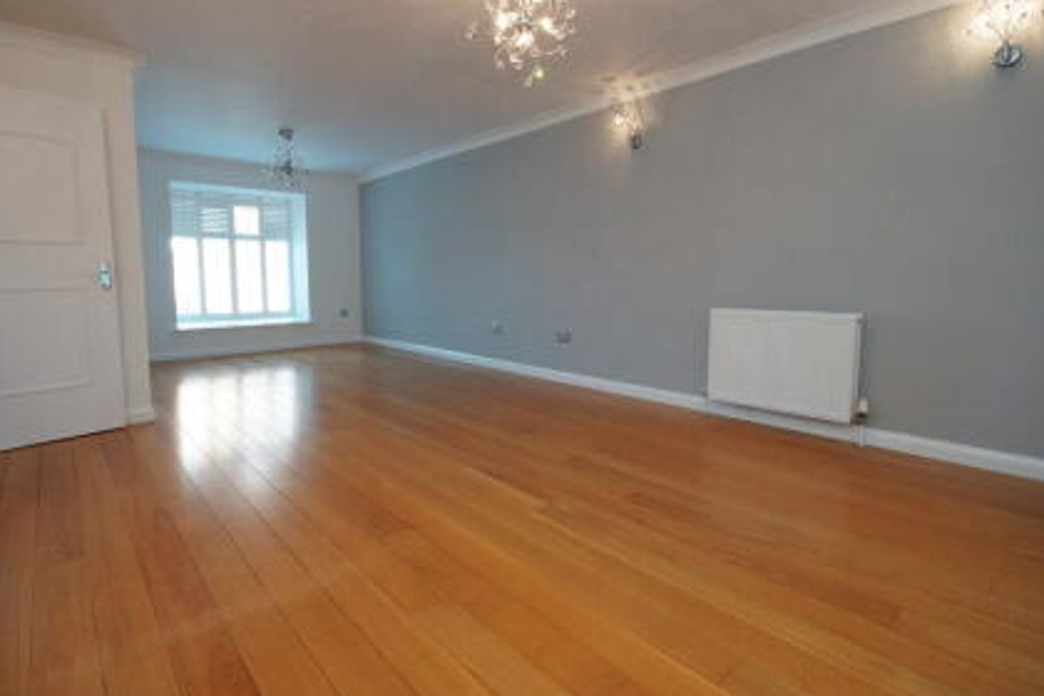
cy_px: 324
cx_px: 487
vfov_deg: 70.4
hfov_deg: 93.1
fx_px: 493
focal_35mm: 17
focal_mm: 10
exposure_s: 1/40
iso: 1600
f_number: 8
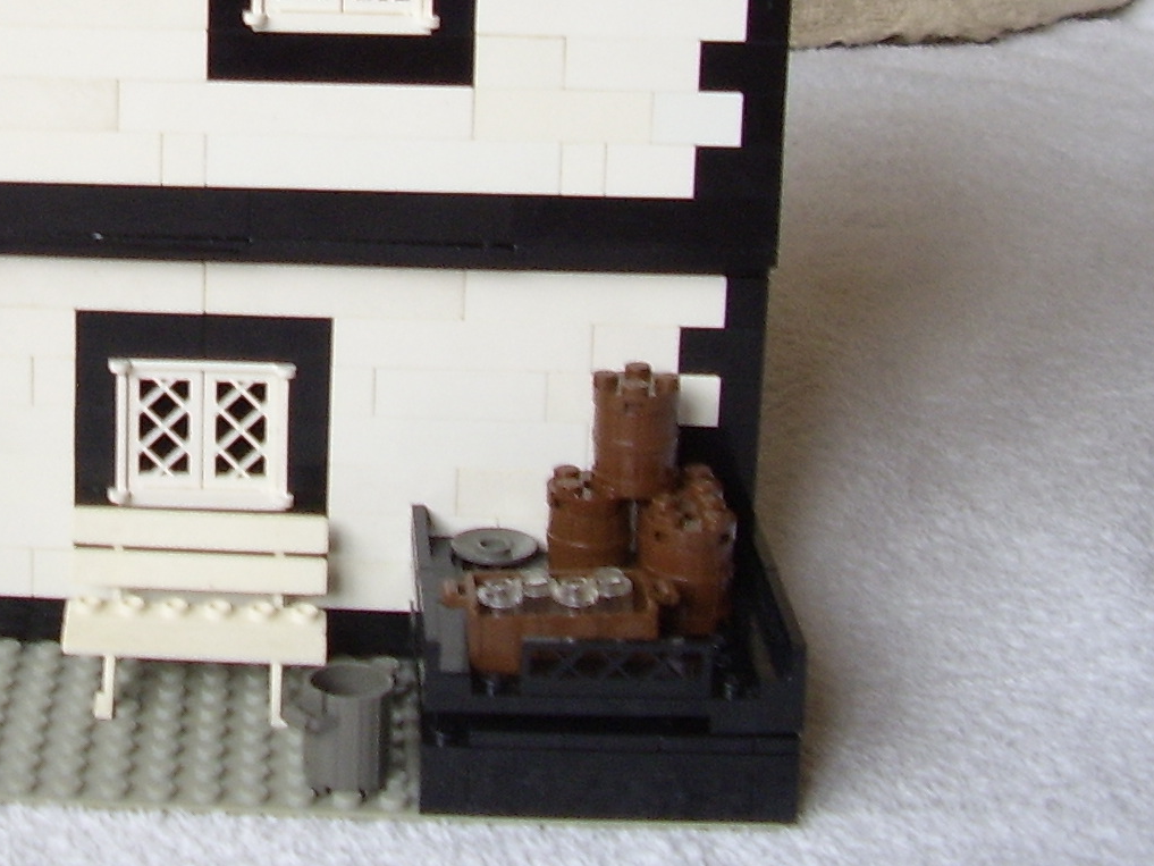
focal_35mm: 67
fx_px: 2234
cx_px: -10
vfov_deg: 21.0
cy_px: -50
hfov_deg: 27.3
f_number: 2.9
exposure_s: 1/15
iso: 100
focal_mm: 5.8
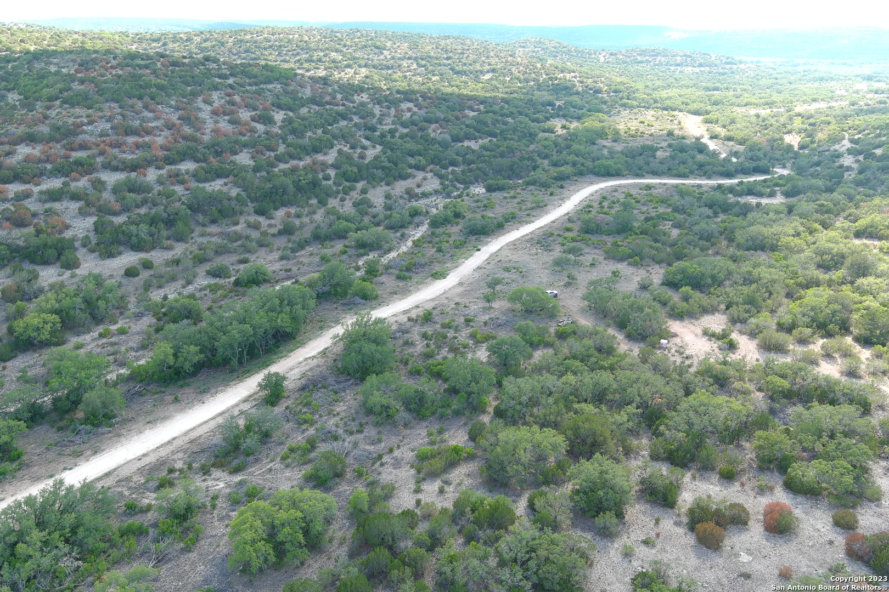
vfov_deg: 45.0
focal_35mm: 29
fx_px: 716
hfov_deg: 63.7
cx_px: 444
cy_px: 296
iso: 100
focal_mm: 10.57
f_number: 2.8
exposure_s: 1/160
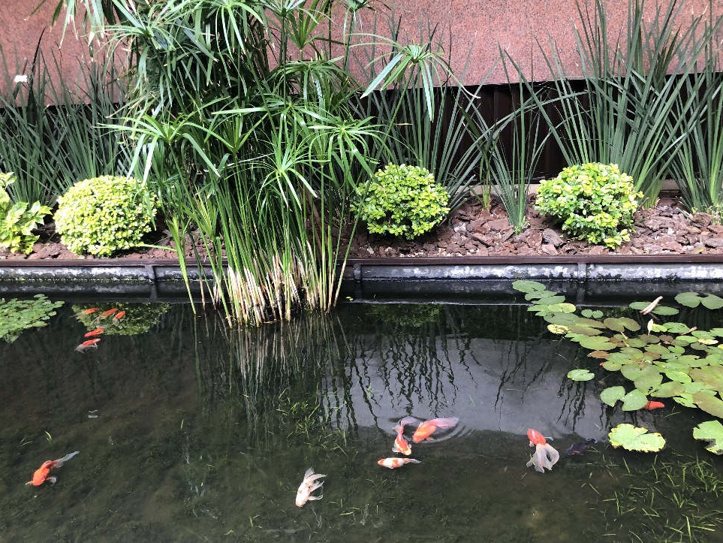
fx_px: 648
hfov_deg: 58.3
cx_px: 362
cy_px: 264
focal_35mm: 31
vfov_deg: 45.5
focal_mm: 3.99
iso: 40
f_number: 1.8
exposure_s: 1/17
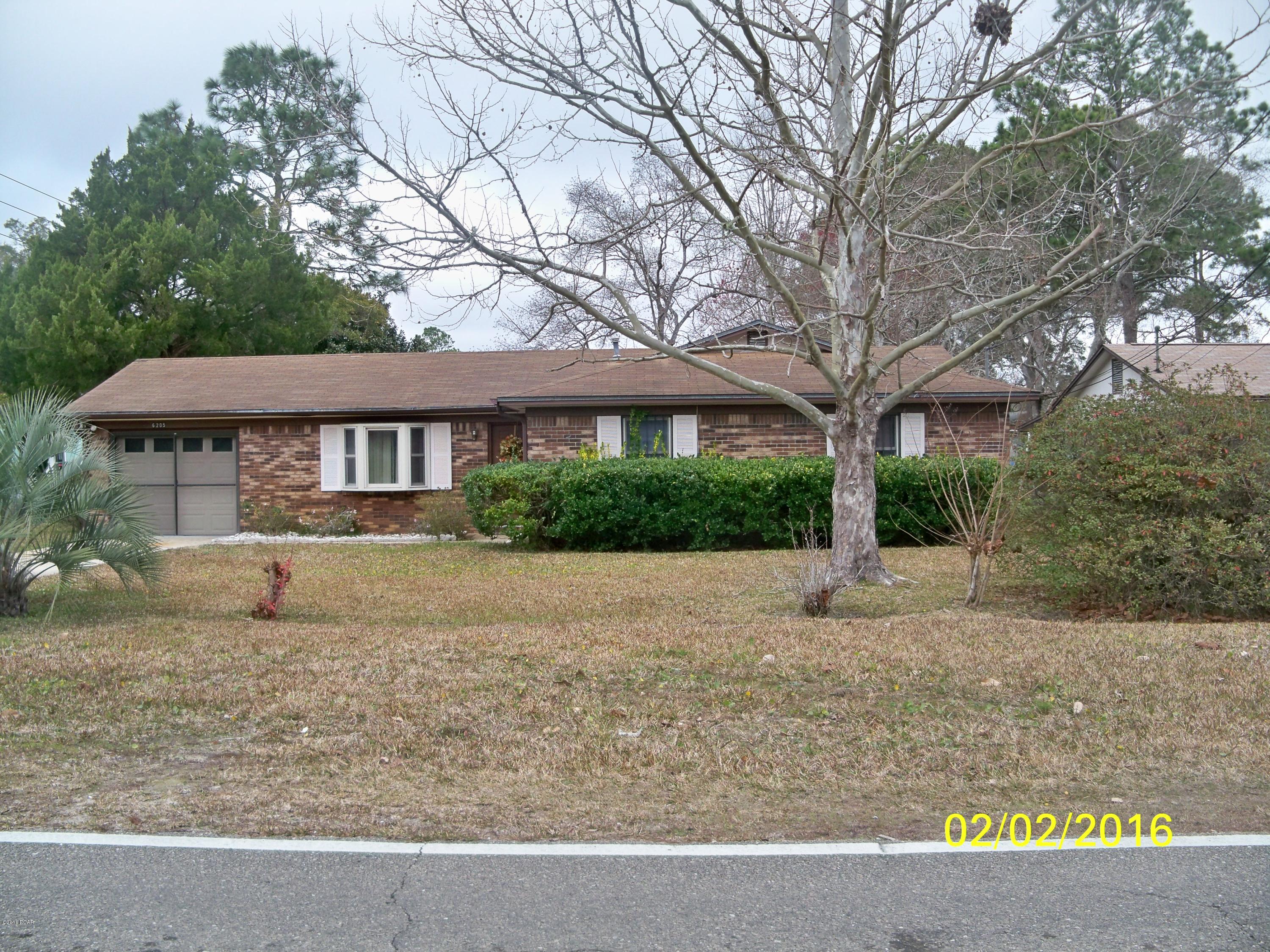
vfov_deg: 40.7
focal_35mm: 35
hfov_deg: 52.6
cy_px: 476
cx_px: 635
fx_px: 1284
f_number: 3.5
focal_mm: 6.2
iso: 80
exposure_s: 1/200
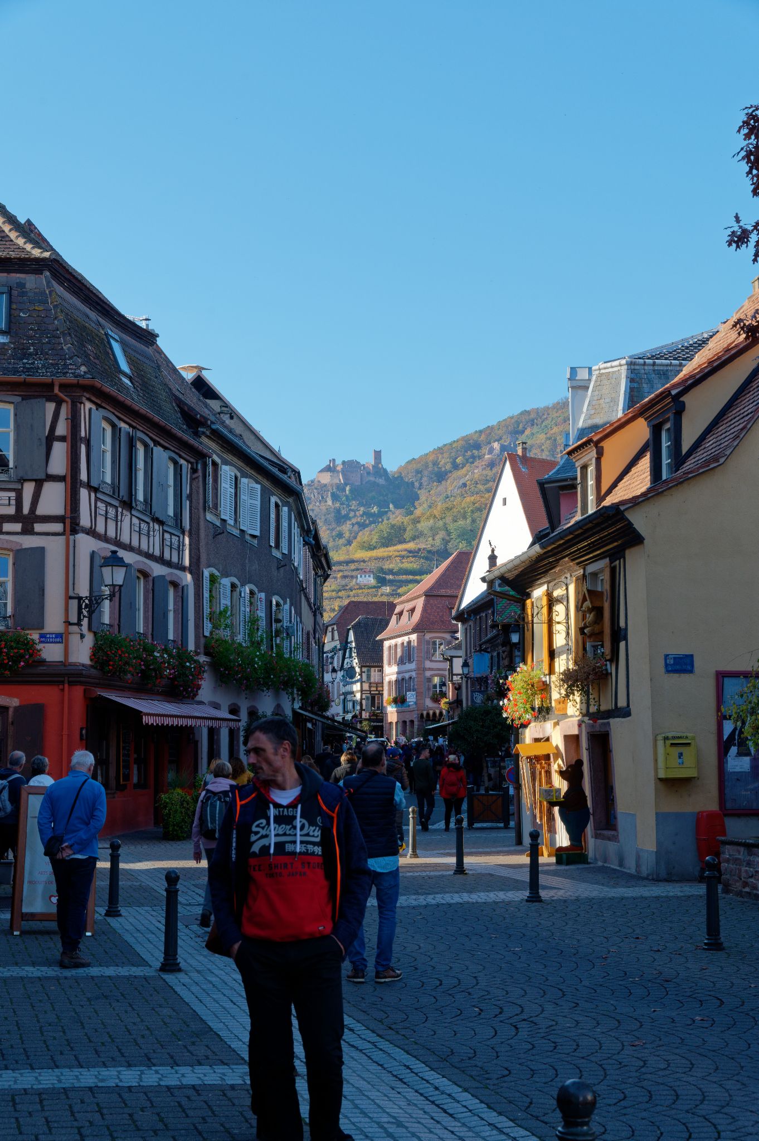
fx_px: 1647
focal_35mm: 52
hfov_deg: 25.9
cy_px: 570
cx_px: 380
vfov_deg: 38.2
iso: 100
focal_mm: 52
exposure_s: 1/125
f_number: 8
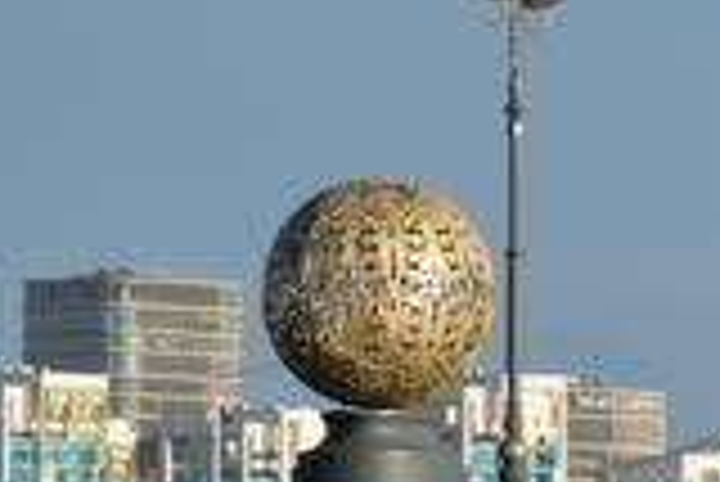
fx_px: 17150
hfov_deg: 2.4
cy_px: 473
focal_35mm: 857
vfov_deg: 1.6
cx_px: 1804
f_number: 10
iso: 100
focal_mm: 105
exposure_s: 1/160
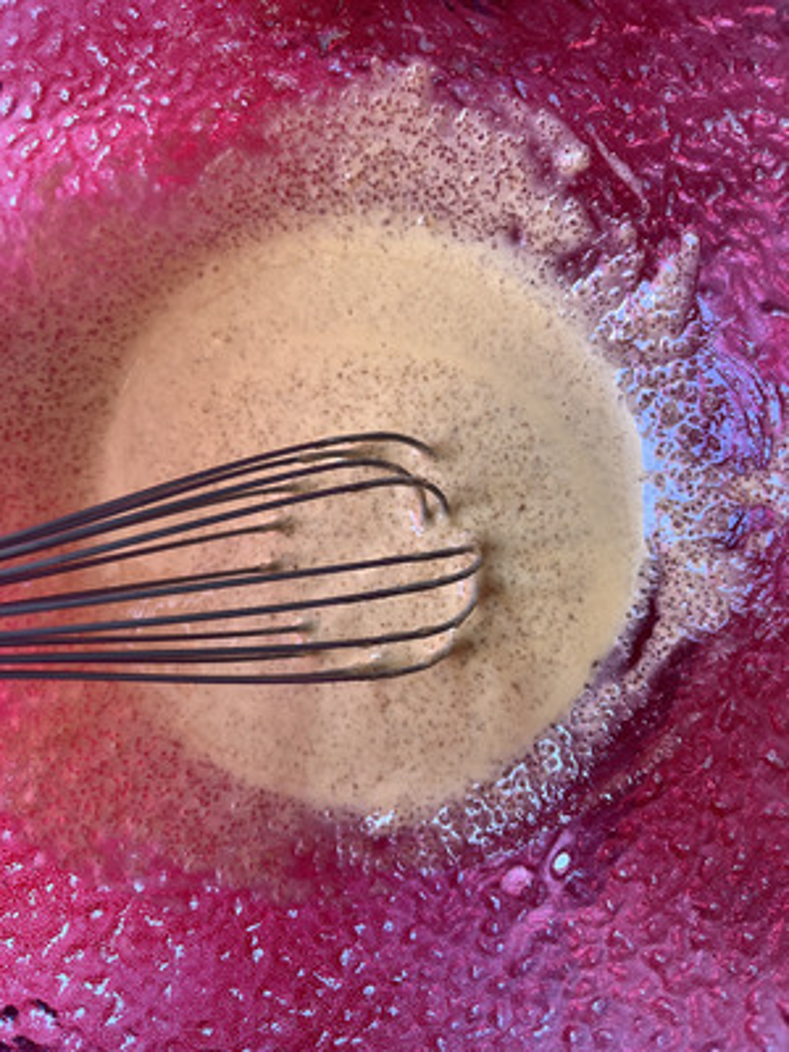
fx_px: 790
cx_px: 394
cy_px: 526
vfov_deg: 67.3
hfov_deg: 53.1
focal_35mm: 26
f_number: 1.6
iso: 125
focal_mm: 5.1
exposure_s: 1/121
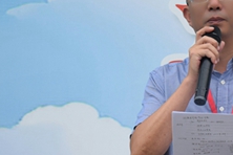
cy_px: 115
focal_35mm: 284
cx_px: 242
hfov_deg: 7.2
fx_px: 1838
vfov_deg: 4.8
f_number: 6.3
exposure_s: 1/500
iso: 200
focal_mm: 70
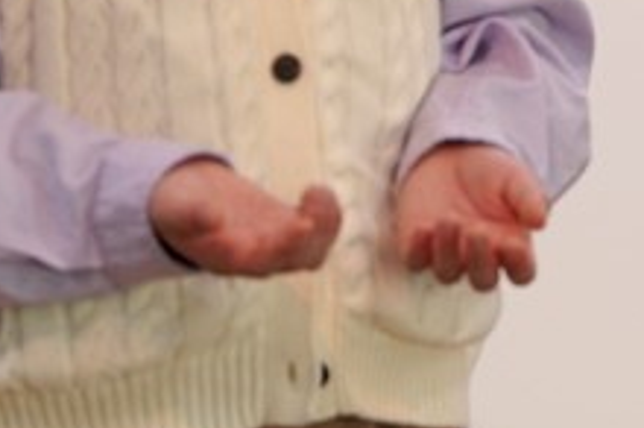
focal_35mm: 820
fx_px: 14647
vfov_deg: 1.7
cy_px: -384
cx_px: 896
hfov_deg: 2.5
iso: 800
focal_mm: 200
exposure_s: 1/250
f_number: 4
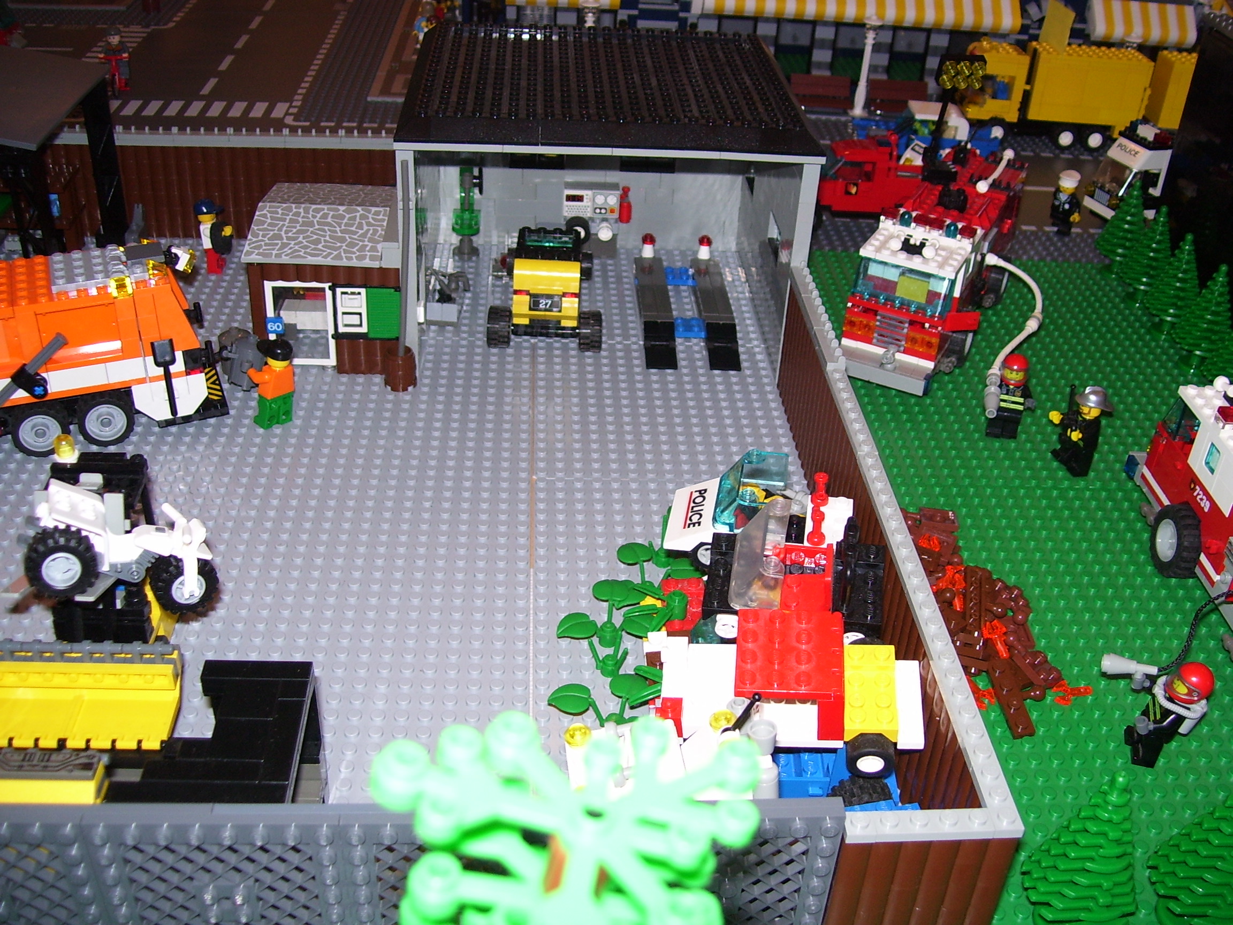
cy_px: 462
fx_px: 1282
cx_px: 616
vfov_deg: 39.7
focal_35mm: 36
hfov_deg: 51.4
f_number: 2.7
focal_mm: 6
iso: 80
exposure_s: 1/60
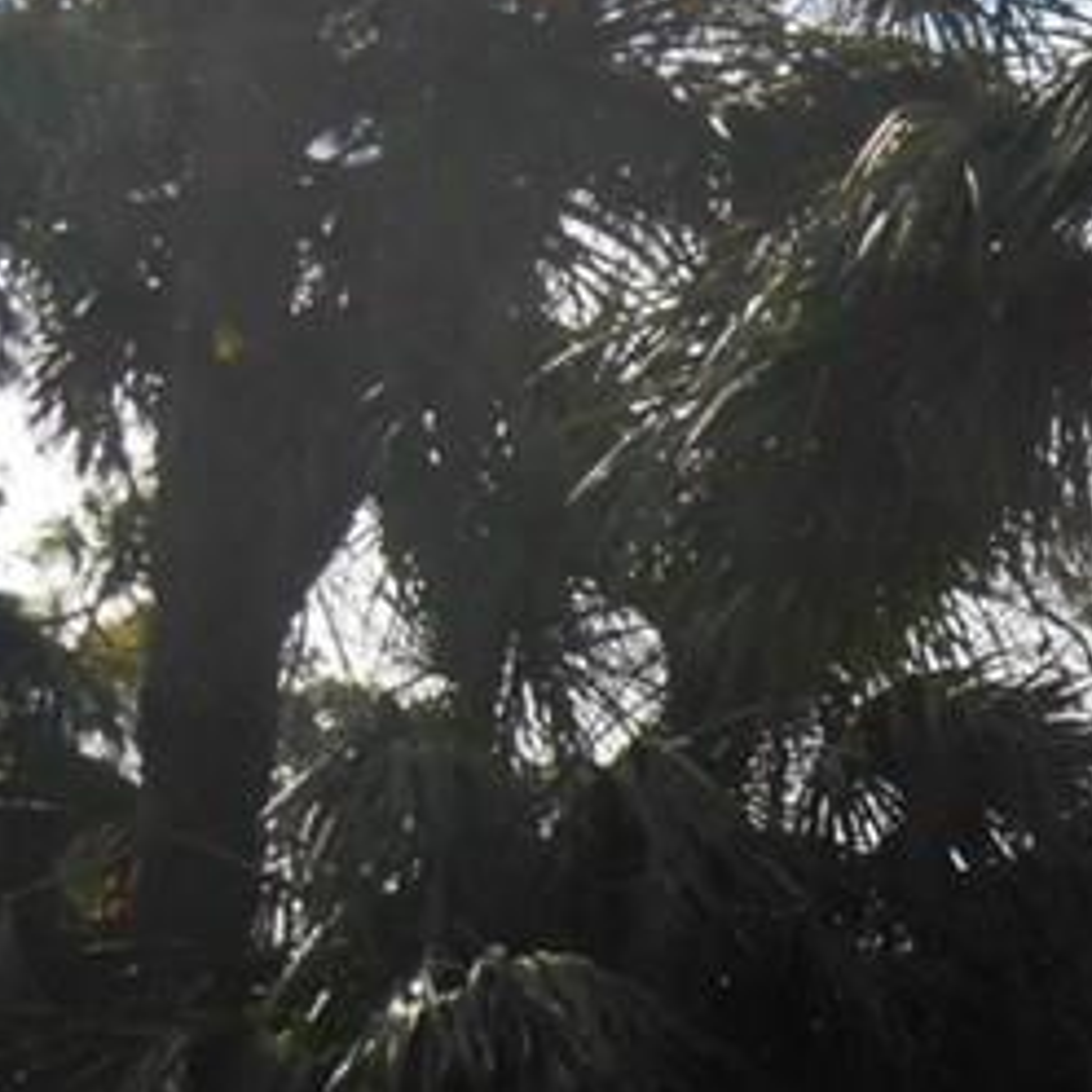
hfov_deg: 15.6
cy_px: 1140
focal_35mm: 95
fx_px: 3391
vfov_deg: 17.8
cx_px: 1968
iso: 200
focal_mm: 4.7
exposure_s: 1/250
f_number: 11
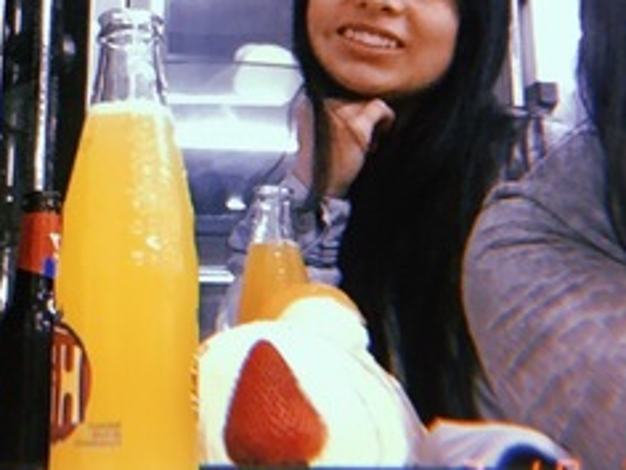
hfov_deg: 22.9
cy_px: -53
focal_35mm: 84
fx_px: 1519
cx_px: 103
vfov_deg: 17.0
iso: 320
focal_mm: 2.65
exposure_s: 1/30
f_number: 2.2
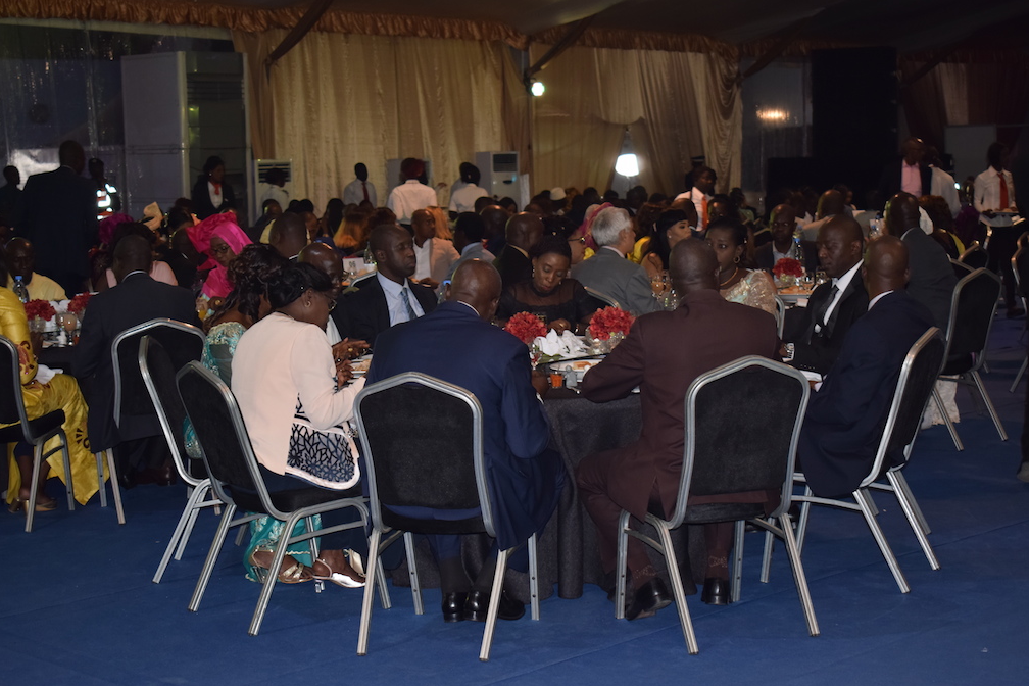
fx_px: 1829
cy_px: 346
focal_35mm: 64
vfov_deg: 21.2
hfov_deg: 31.4
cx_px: 518
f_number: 5.6
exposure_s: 1/60
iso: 400
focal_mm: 42
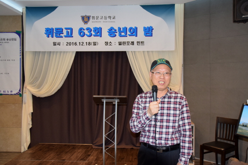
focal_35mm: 33
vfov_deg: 39.9
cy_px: 82
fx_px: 227
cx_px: 124
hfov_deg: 57.2
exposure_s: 1/60
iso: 900
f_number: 3.8
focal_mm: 22
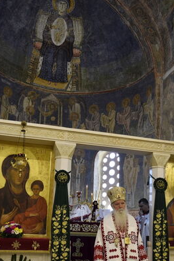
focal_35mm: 41
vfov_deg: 46.4
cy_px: 181
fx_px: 297
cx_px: 105
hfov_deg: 32.5
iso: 640
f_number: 4
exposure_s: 1/60
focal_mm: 18
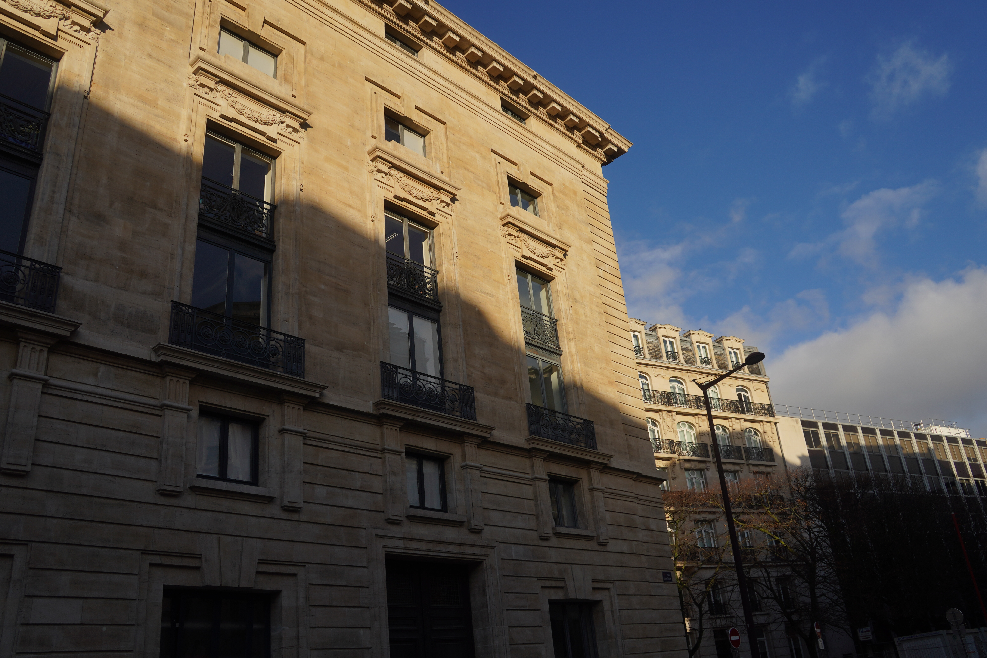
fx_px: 740
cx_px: 494
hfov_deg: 67.4
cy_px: 329
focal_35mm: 27
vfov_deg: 47.9
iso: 100
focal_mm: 18
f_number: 6.3
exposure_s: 1/500
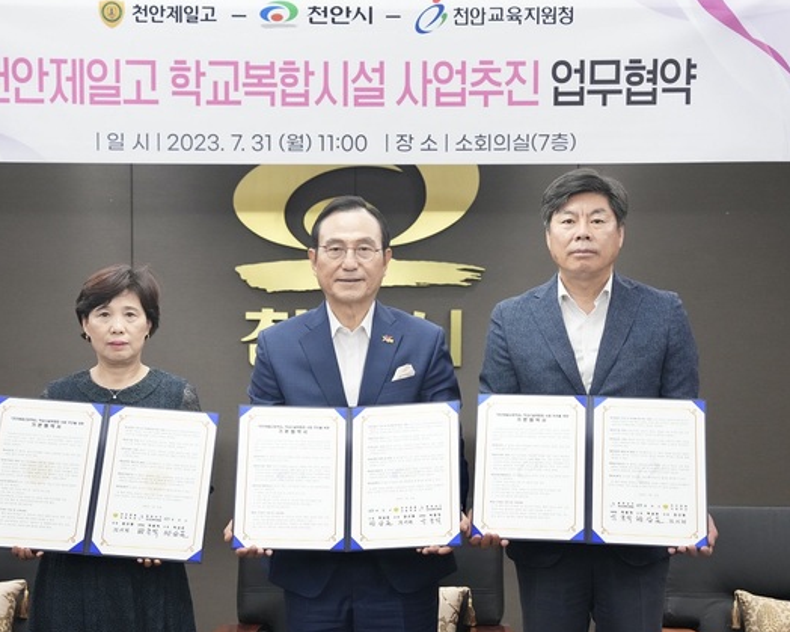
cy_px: 318
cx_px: 357
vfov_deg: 21.5
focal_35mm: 71
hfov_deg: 26.8
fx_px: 1660
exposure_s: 1/200
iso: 3200
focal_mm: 62
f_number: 5
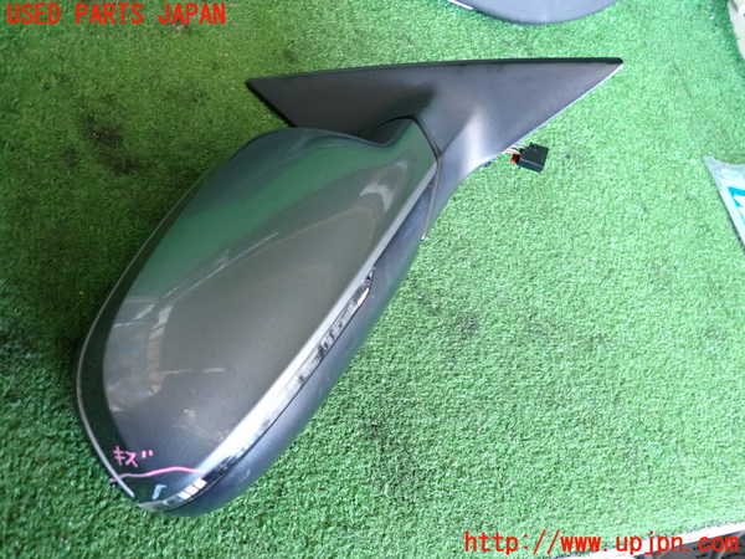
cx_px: 372
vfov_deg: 54.9
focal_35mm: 25
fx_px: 538
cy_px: 280
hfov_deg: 69.4
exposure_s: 1/30
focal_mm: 4.5
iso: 320
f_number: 2
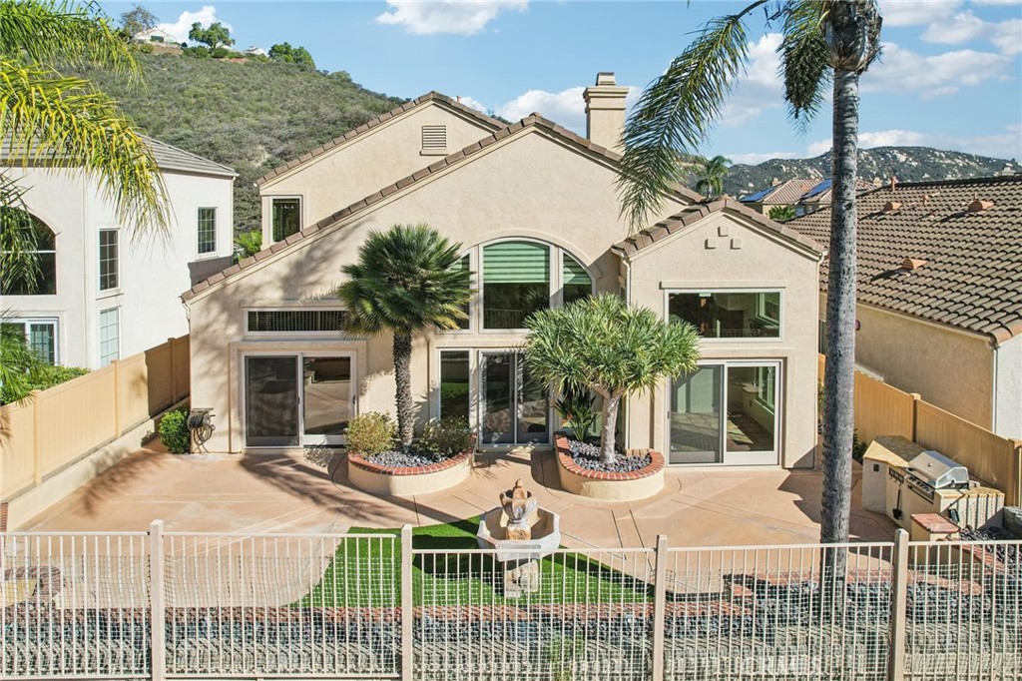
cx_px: 511
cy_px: 340
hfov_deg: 78.6
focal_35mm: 22
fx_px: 624
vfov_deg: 57.2
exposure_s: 1/3000
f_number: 2.8
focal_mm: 8.4
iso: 140
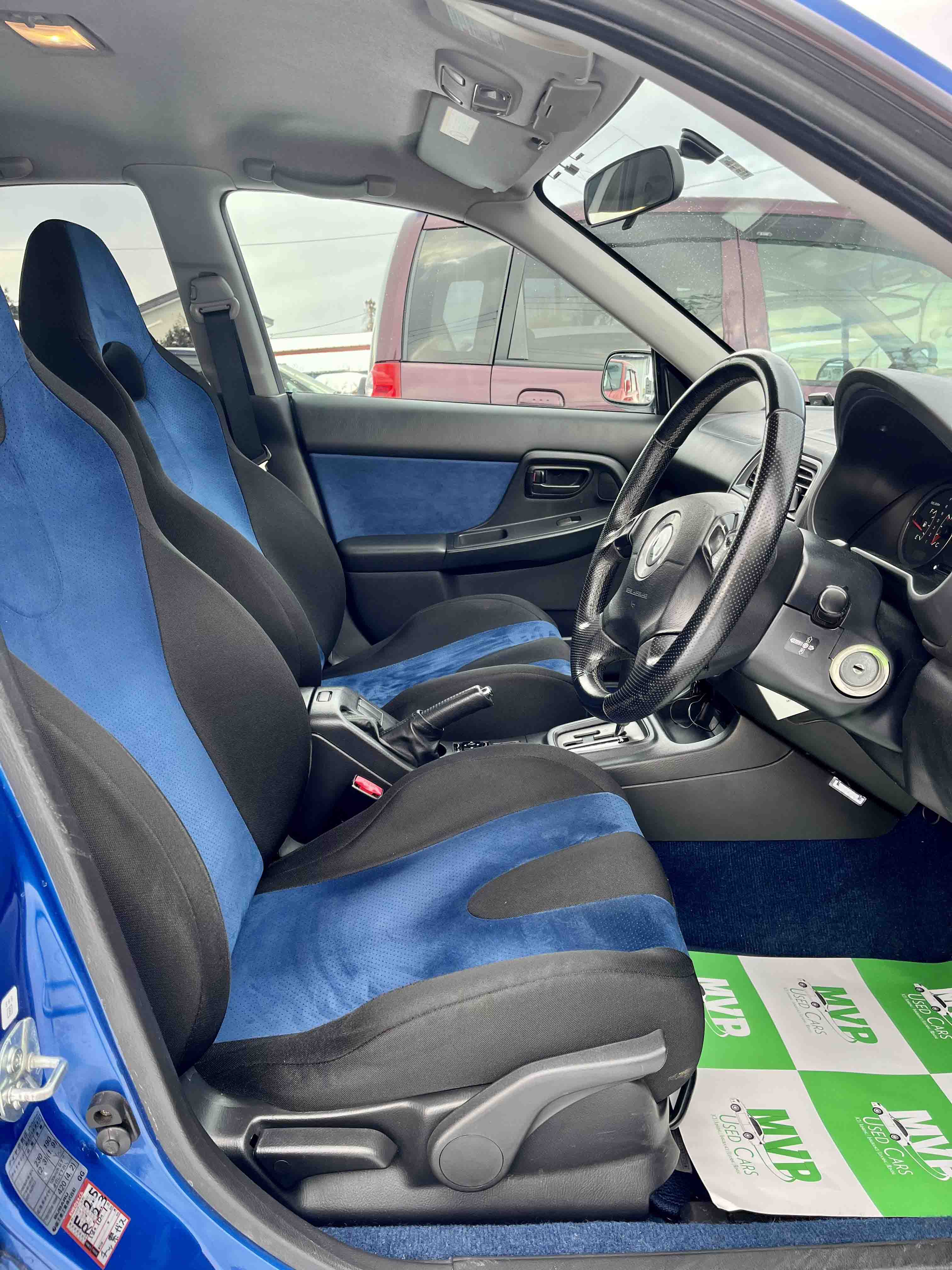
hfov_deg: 53.1
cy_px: 635
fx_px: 953
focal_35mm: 26
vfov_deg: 67.3
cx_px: 476
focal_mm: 5.1
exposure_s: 1/121
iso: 64
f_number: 1.6
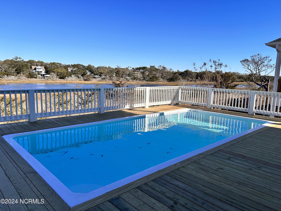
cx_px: 140
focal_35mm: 26
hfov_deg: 67.3
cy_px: 106
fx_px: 211
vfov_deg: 53.1
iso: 50
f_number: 1.5
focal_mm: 5.7
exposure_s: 1/3968
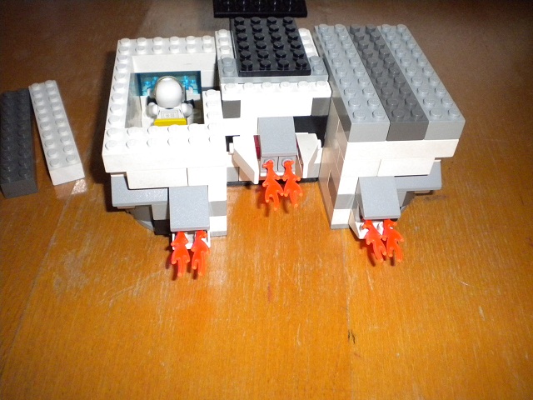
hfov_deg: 52.6
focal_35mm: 35
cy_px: 200
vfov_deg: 40.7
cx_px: 266
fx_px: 539
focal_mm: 6.3
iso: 400
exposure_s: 1/30
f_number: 4.6
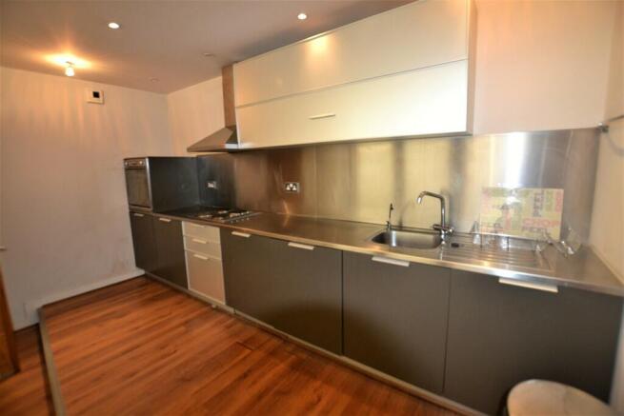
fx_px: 260
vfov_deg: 77.4
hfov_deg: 100.4
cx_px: 312
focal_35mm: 15
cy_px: 208
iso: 800
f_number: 3.5
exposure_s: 1/60
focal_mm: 10
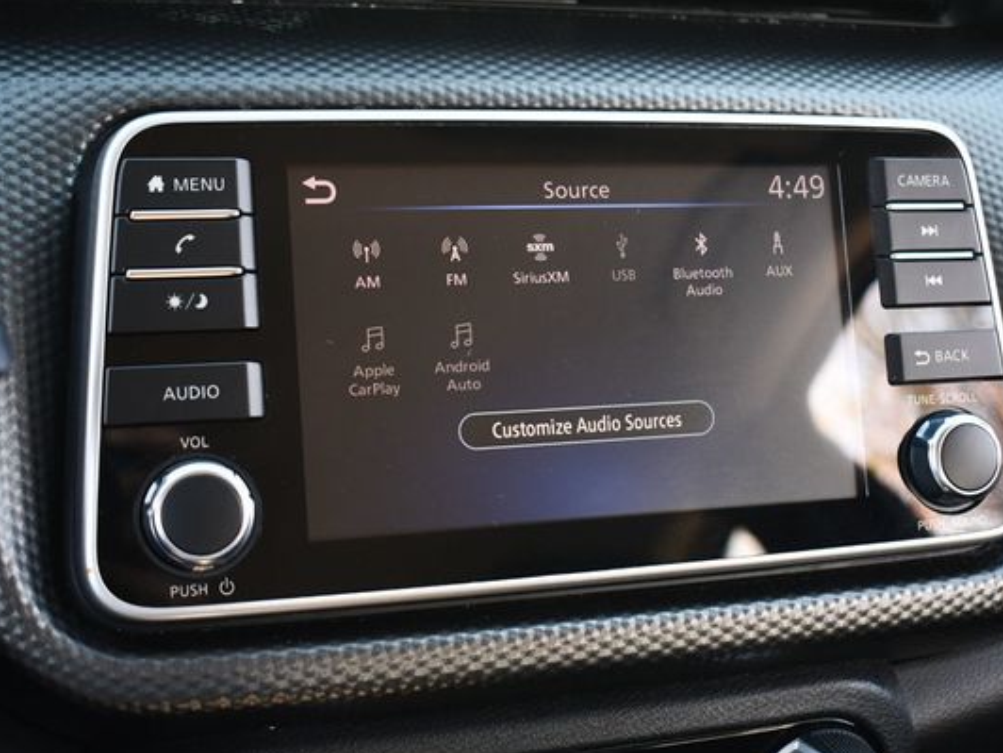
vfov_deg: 28.0
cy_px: 366
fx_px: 1507
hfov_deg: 36.8
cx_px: 537
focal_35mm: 52
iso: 800
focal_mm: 30
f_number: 4.2
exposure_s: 1/125
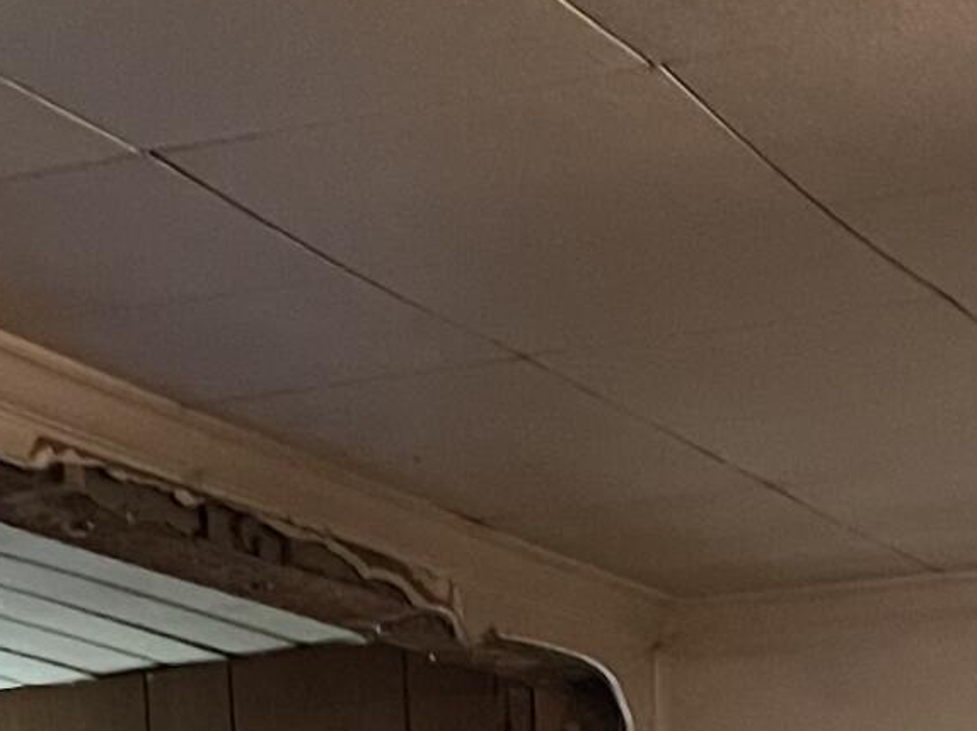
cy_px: 1569
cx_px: 106
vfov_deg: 10.2
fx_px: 3695
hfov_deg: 14.9
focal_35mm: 131
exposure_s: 1/30
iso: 500
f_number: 1.6
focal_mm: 5.1
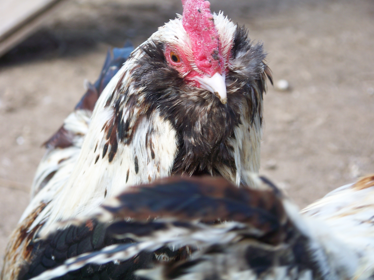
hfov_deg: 10.7
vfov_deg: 8.1
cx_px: 187
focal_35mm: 184
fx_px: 1988
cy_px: 140
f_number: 3.6
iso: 64
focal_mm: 29.3
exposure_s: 1/125
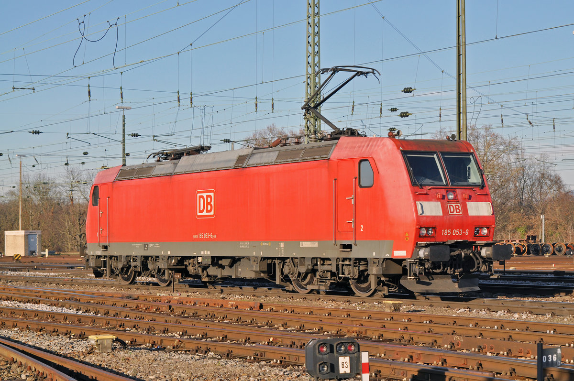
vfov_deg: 16.5
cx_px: 287
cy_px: 190
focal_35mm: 82
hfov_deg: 24.6
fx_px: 1314
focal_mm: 55
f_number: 6.3
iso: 250
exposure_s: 1/1000
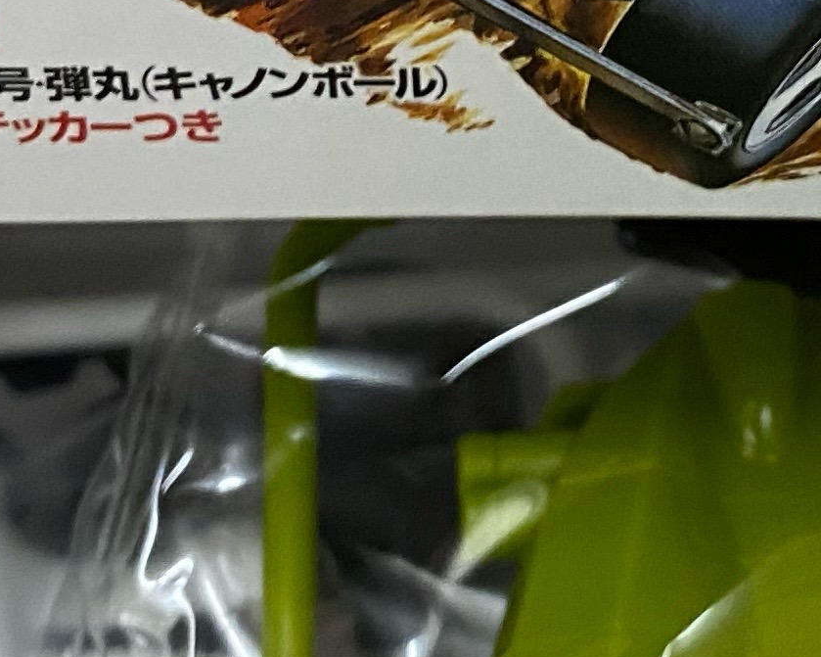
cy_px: -175
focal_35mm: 122
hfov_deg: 15.5
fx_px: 2964
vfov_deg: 12.3
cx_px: 837
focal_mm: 4.25
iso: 250
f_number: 1.8
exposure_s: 1/50
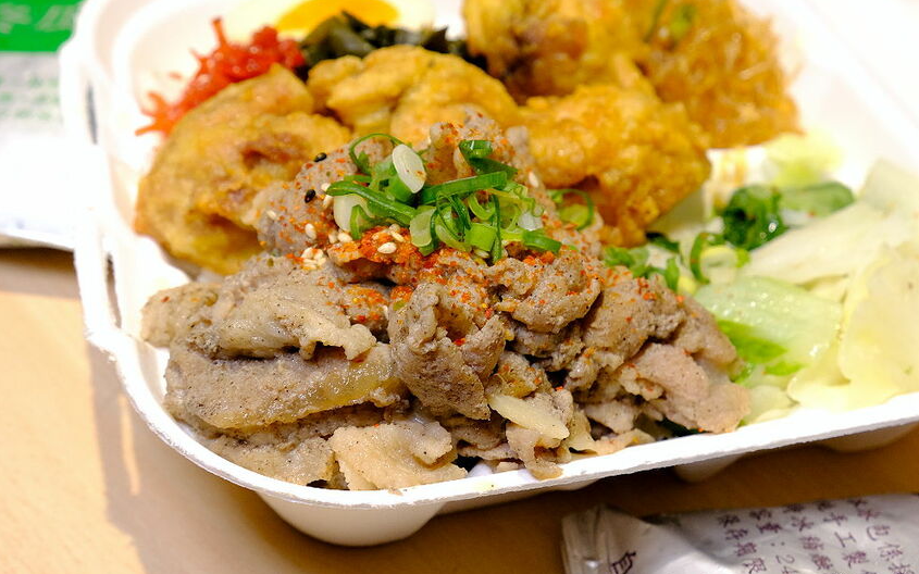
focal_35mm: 41
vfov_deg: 31.2
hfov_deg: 48.2
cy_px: 288
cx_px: 458
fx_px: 1027
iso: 1250
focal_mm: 26.5
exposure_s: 1/125
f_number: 5.6
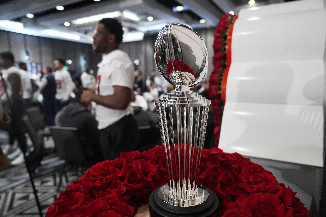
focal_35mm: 24
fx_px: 217
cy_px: 108
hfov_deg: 73.7
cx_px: 163
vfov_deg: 53.1
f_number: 2.8
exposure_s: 1/400
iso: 3200
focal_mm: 24
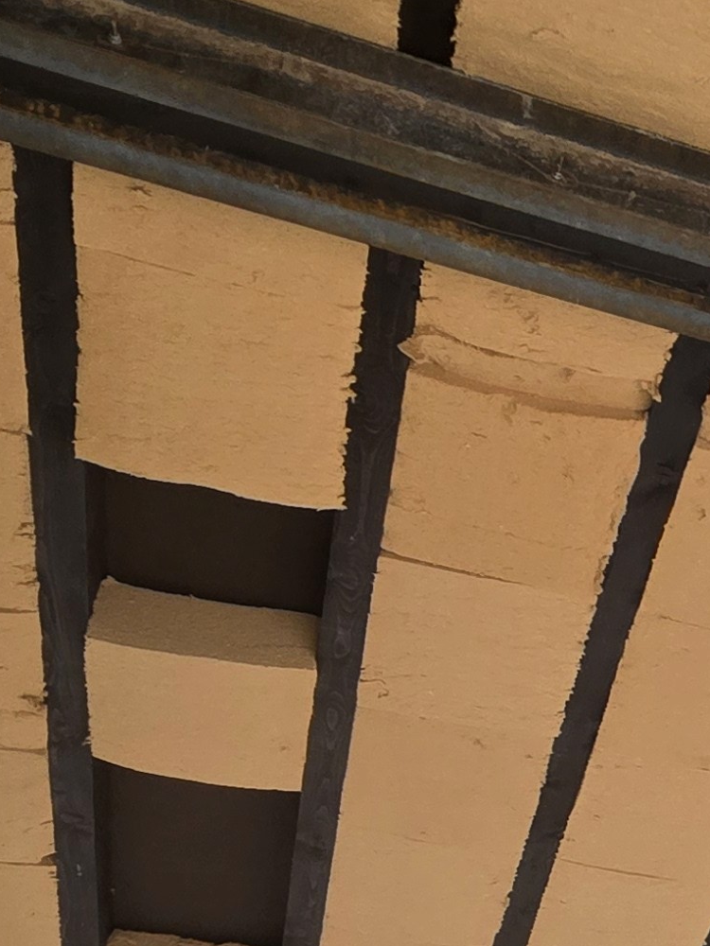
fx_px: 1422
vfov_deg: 35.2
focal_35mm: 52
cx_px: 855
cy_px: 800
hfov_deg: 25.2
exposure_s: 1/50
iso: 250
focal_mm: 2.2
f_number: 1.9
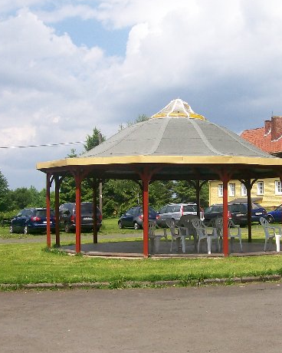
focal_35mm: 61
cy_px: 175
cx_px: 188
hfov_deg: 24.9
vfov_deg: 31.0
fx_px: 636
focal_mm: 6
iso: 80
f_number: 4.8
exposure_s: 1/747
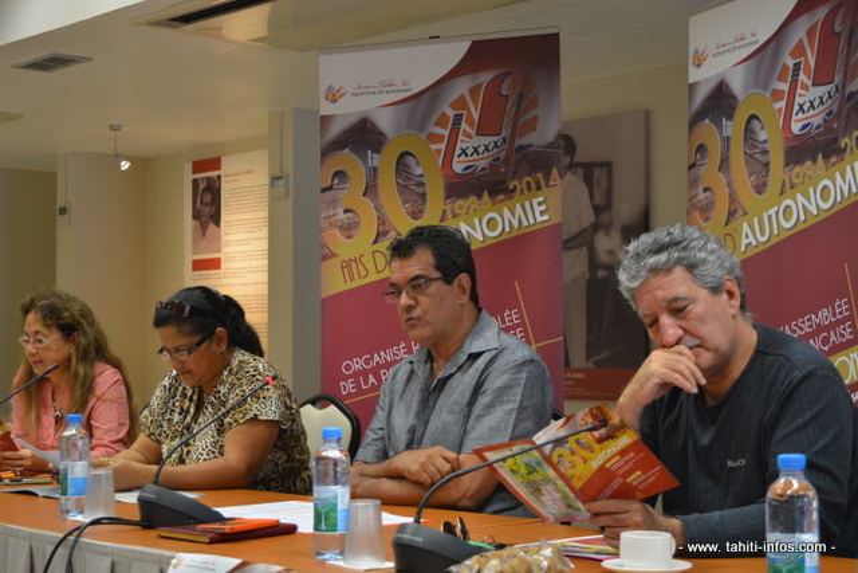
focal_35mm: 60
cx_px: 429
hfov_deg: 33.4
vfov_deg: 22.6
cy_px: 286
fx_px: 1430
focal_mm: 40
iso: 800
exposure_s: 1/30
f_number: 5
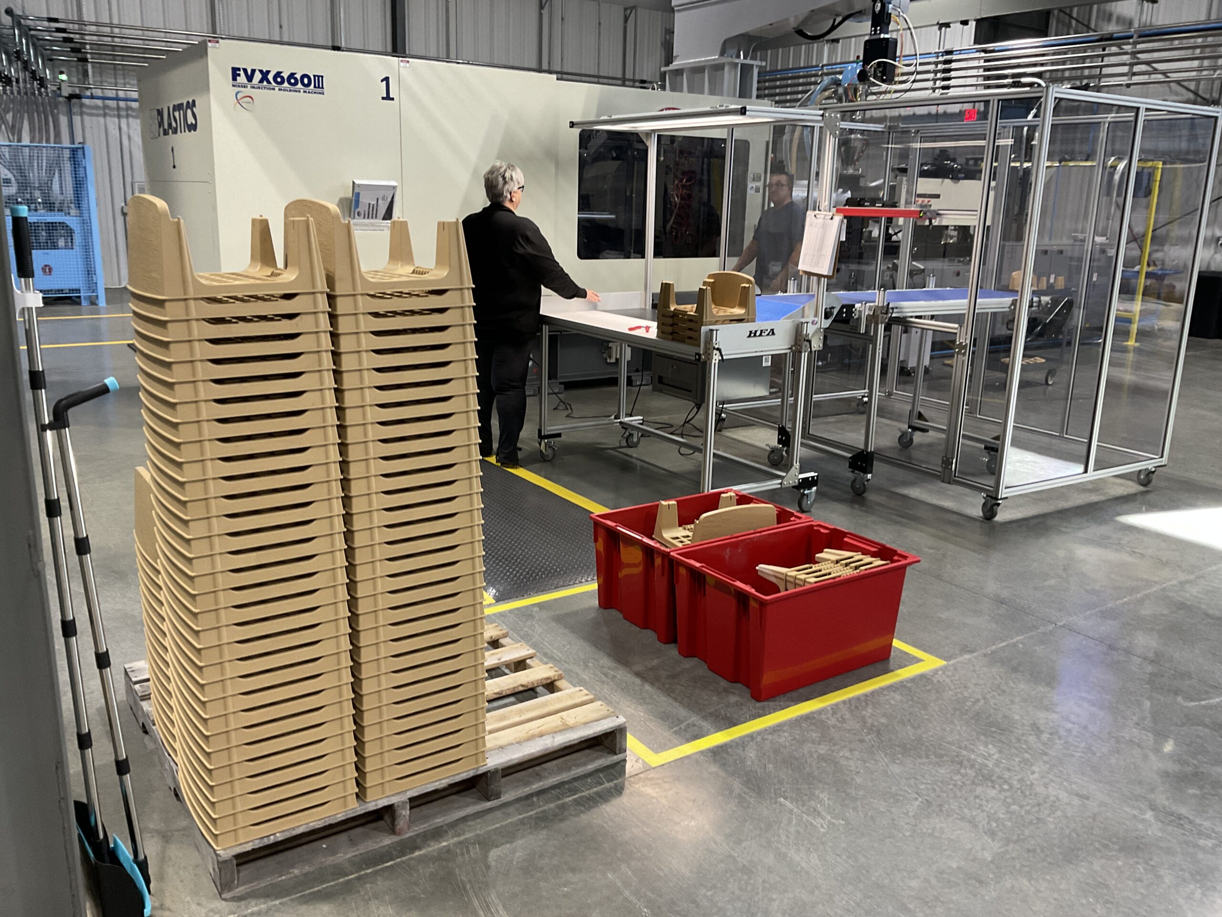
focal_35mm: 29
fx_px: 1024
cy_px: 458
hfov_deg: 61.7
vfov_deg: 48.2
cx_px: 611
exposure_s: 1/60
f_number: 1.8
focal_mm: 3
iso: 100
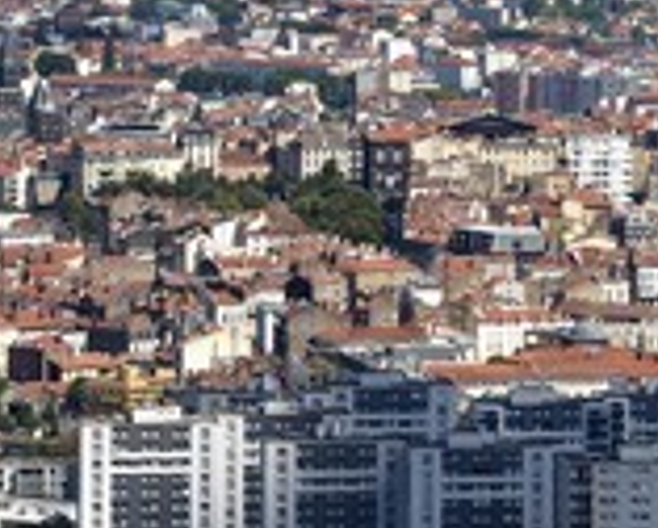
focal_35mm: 450
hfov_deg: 4.3
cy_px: 126
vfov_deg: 3.4
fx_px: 8774
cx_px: 513
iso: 200
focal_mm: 180
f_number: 9
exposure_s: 1/500
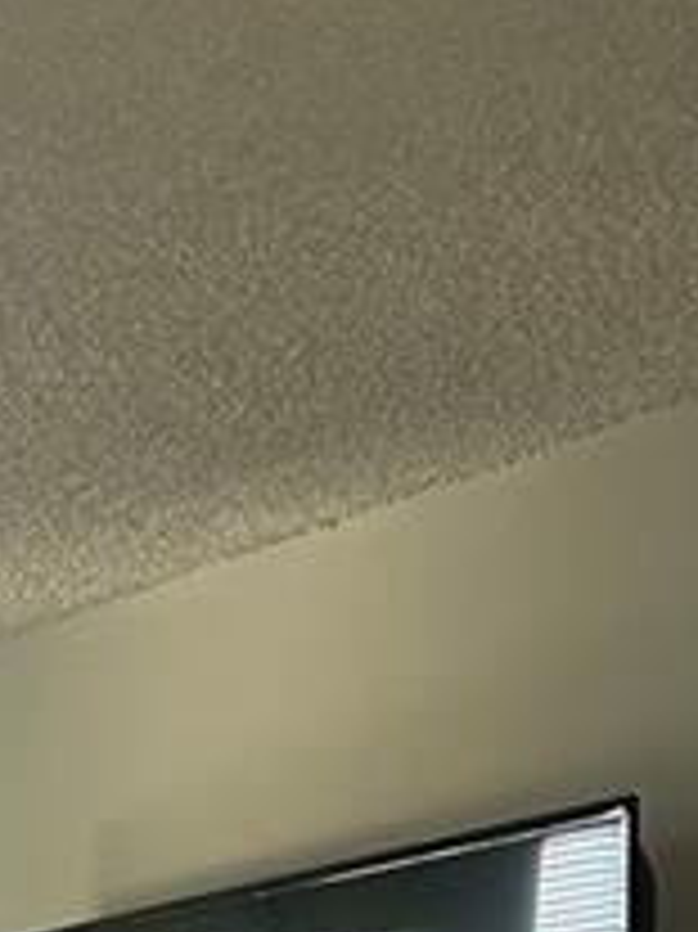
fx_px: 4064
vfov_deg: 11.7
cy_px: 1864
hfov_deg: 8.9
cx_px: -973
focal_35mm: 151
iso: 125
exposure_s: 1/120
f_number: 1.5
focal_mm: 5.7
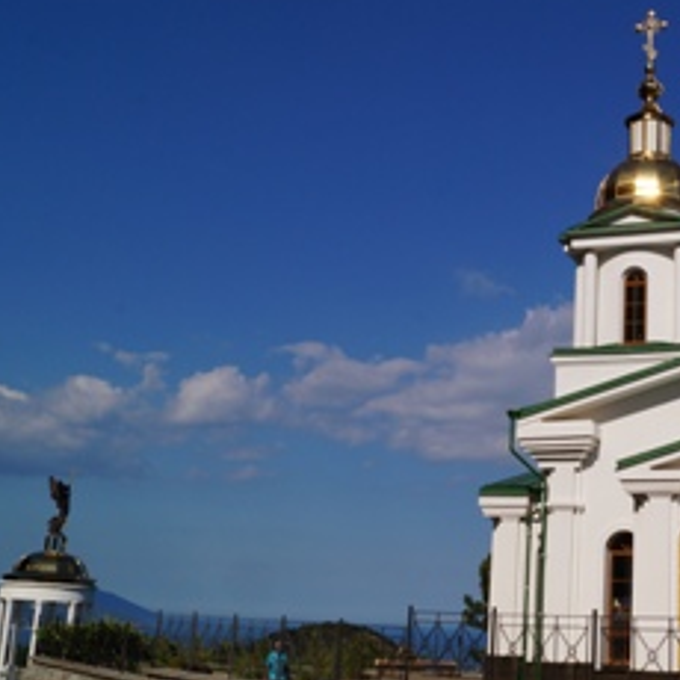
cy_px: 305
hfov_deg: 32.6
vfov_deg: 34.0
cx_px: 593
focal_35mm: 50
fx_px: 1111
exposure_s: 1/160
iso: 100
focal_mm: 20
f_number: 20
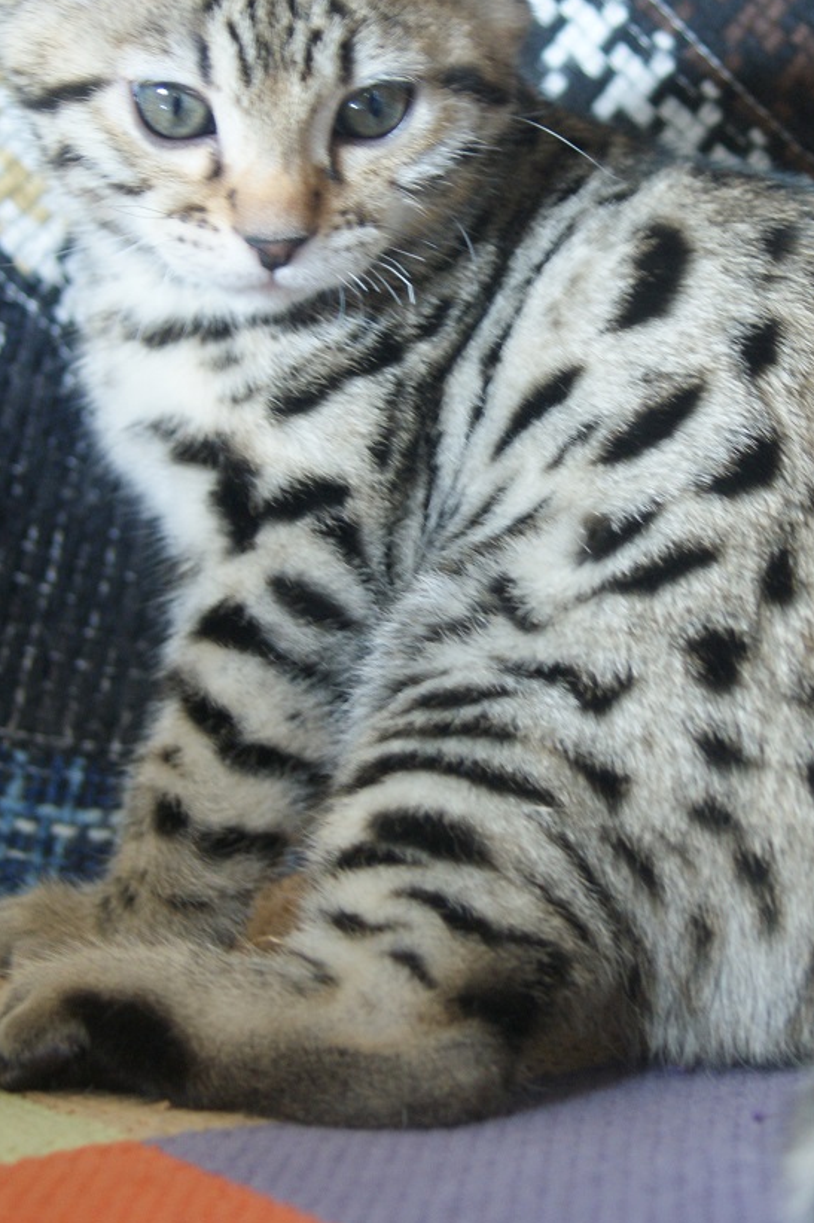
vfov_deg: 21.3
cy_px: 516
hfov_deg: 14.2
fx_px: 3257
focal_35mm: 96
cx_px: 503
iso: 400
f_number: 4.5
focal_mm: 35
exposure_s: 1/15
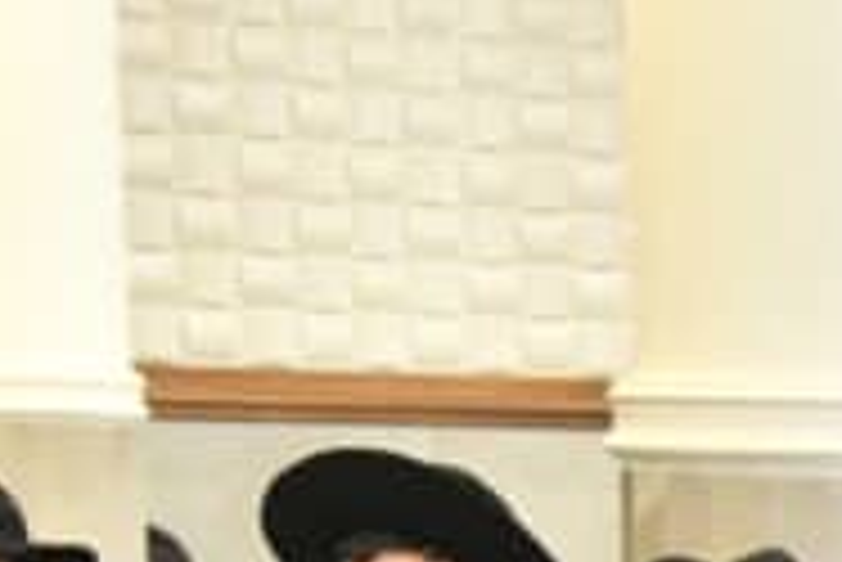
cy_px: 1167
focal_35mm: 208
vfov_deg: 6.4
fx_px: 4869
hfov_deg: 9.0
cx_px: 1936
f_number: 5.6
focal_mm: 38
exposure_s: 1/125
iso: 1000
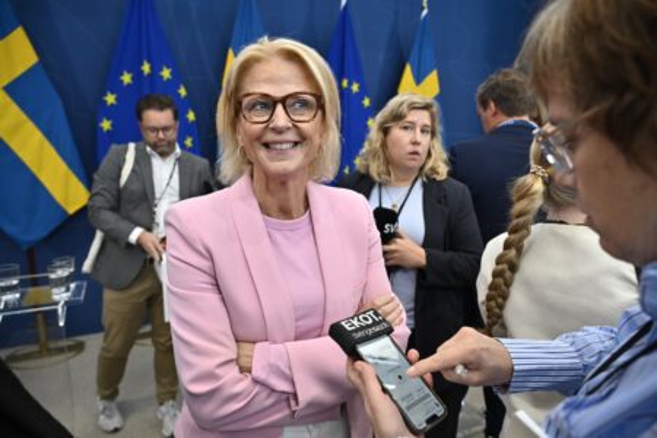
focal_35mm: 24
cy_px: 219
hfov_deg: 73.7
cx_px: 328
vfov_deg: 53.1
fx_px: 438
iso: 720
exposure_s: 1/200
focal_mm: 24
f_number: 4
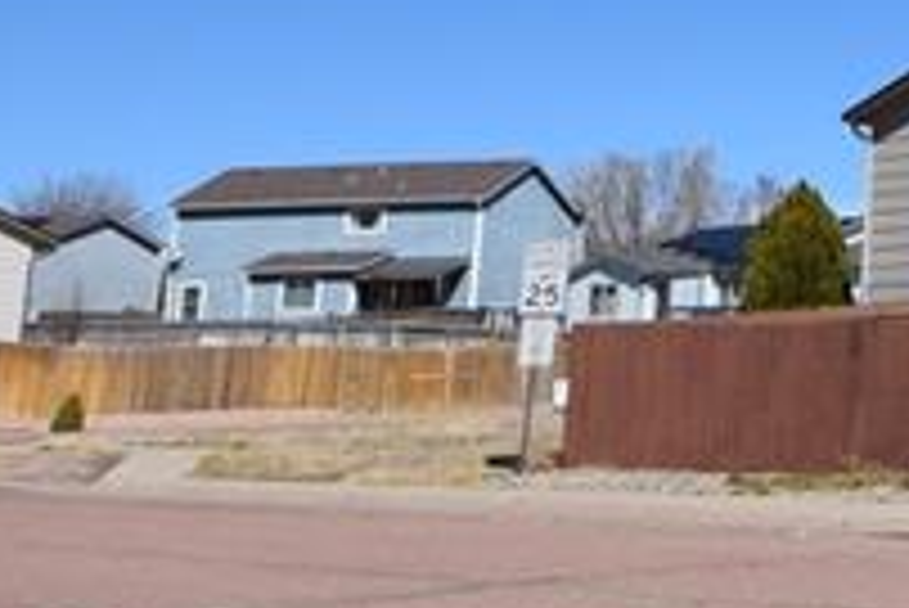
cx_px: 1490
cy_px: -167
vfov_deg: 15.6
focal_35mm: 84
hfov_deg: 19.8
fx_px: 2111
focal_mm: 11
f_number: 10
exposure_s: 1/400
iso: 200
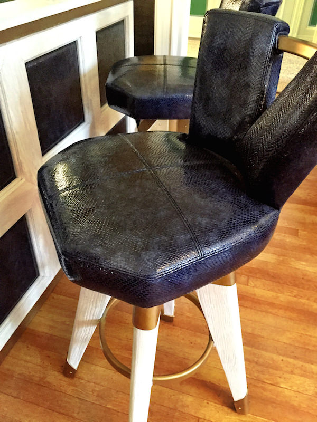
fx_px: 354
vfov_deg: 61.7
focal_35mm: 29
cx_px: 158
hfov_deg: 48.2
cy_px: 211
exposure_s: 1/15
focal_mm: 4.15
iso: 1250
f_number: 2.2
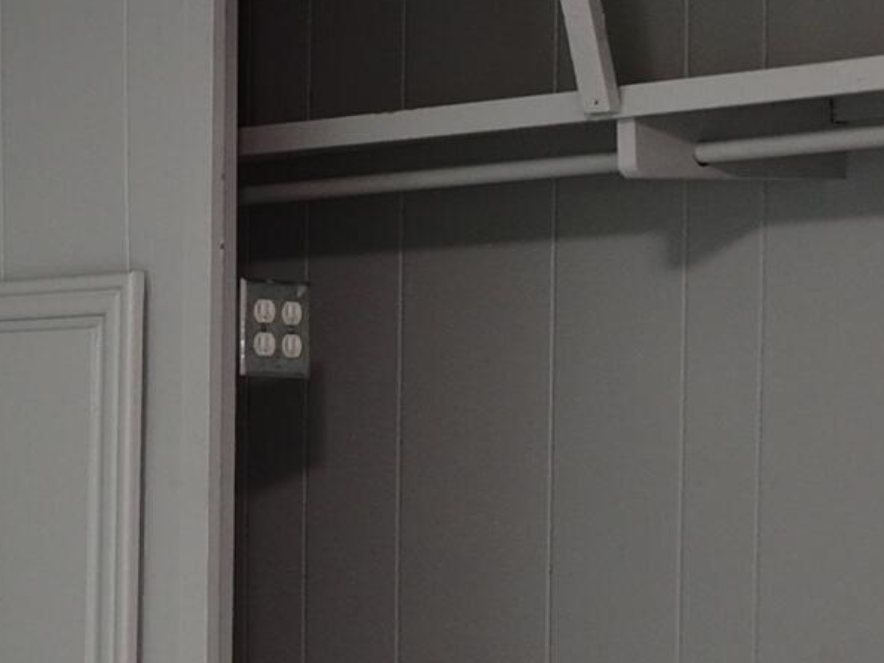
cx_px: -825
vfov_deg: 12.1
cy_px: 625
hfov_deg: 14.0
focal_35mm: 121
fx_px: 3089
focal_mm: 12.29
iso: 140
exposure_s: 1/20
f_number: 2.8
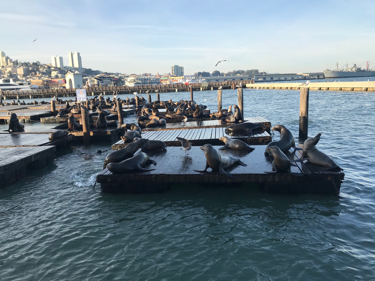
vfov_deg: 49.7
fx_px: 303
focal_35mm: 28
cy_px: 140
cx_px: 188
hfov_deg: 63.4
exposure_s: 1/977
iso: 20
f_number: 1.8
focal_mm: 3.99
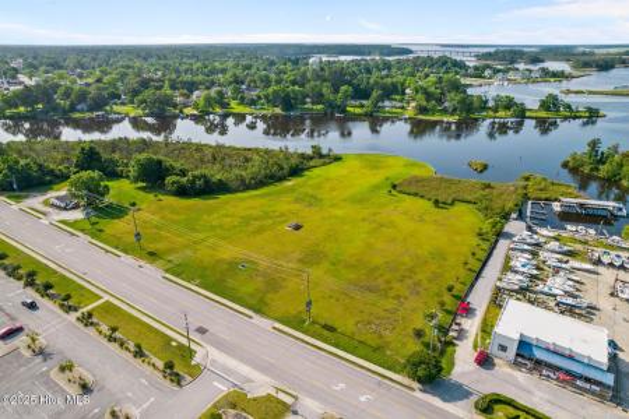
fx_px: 384
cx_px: 314
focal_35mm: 22
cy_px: 210
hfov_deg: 78.6
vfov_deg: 57.2
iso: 100
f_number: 2.8
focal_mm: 8.38
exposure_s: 1/320
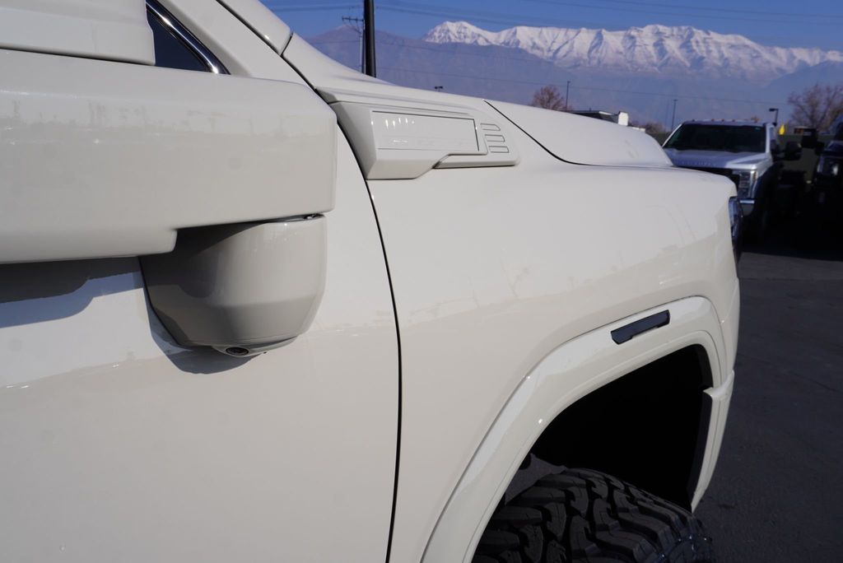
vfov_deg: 48.0
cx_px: 422
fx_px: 633
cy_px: 282
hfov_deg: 67.4
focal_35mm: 27
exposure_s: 1/320
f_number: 10
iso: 100
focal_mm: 18
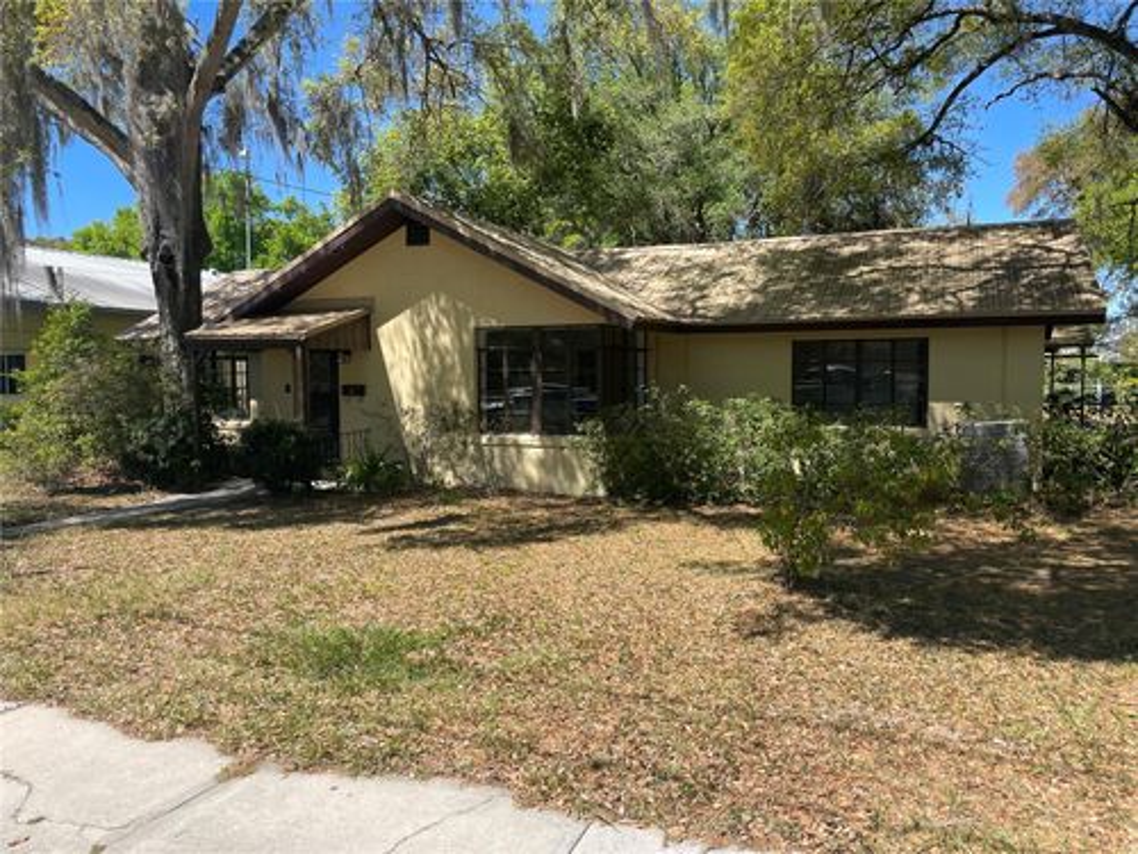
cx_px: 569
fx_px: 855
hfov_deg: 67.3
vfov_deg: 53.1
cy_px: 427
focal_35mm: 26
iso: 32
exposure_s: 1/1795
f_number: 1.6
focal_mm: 4.2
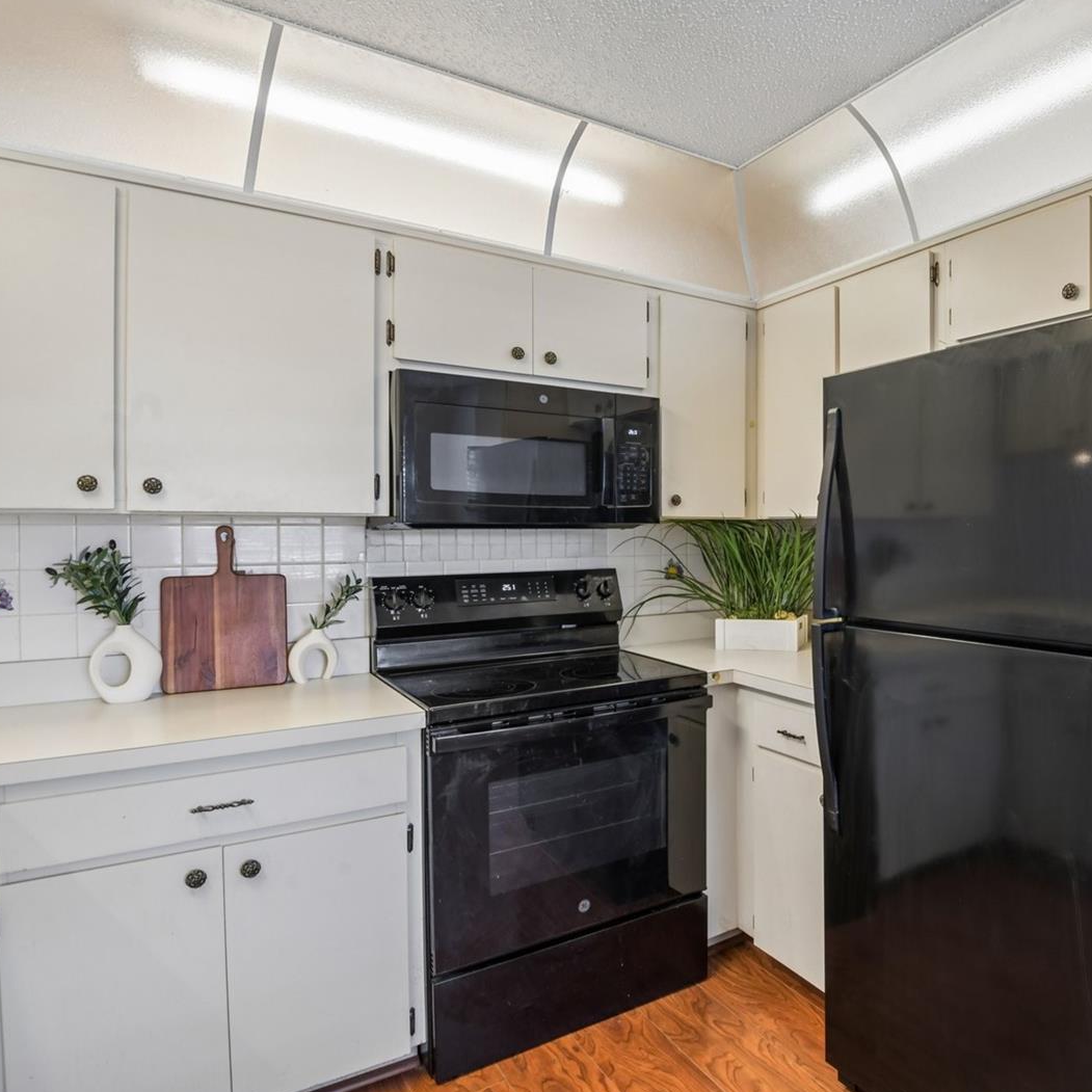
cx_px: 800
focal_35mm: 22
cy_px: 545
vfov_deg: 69.6
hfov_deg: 65.9
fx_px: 785
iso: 400
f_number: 8
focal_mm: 17
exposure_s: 1/5
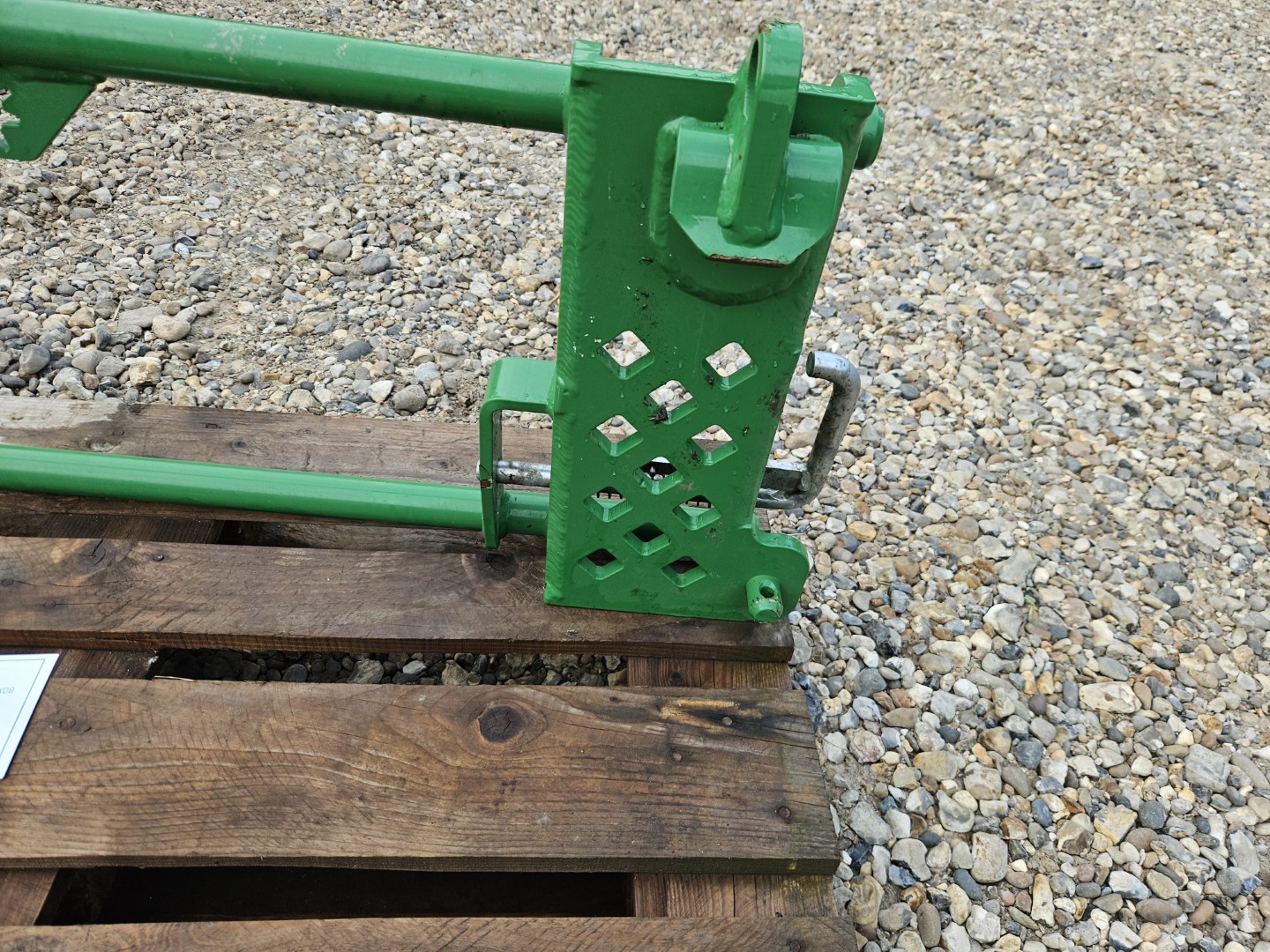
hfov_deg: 73.9
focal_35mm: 23
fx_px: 844
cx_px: 635
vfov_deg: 58.9
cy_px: 476
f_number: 1.8
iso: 32
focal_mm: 5.4
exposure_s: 1/100
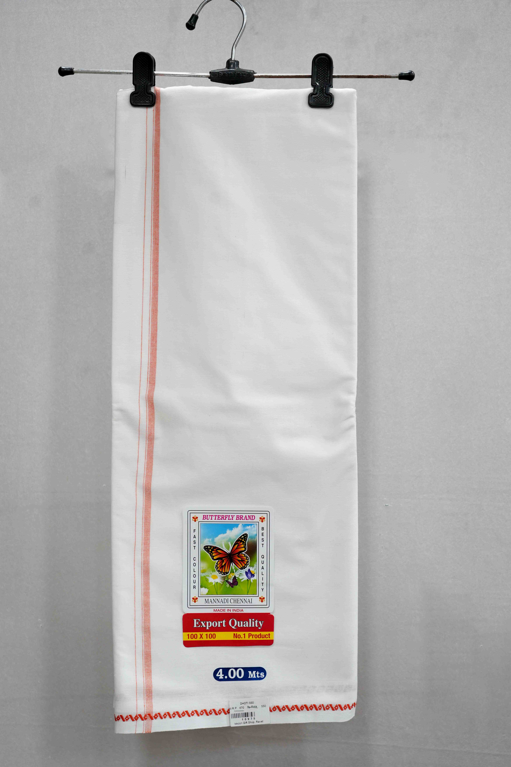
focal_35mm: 56
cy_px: 384
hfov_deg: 24.2
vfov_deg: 35.6
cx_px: 256
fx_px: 1192
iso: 1000
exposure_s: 1/60
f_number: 5.6
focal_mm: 56
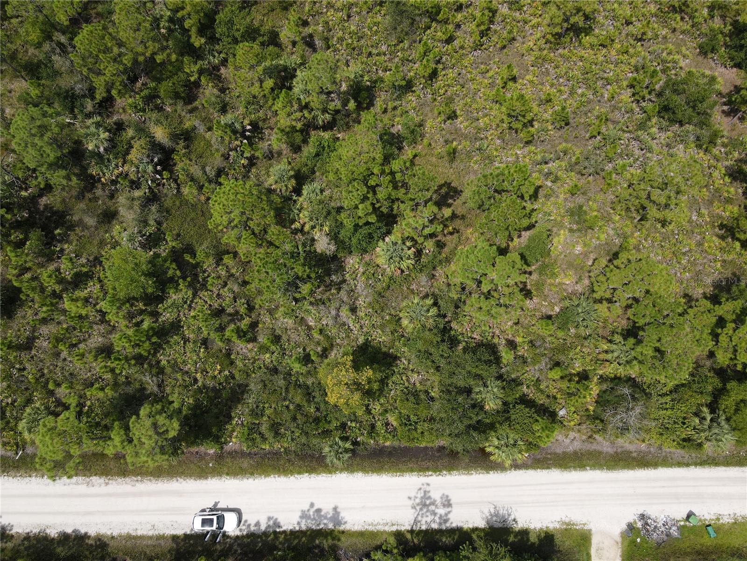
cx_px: 374
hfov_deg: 71.6
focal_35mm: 24
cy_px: 280
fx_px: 518
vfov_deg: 56.8
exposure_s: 1/640
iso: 100
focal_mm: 4.5
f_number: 2.8
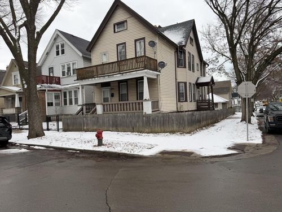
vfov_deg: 56.8
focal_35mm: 24
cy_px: 106
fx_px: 196
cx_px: 141
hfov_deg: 71.6
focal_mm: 6.76
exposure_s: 1/654
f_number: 1.78
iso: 80
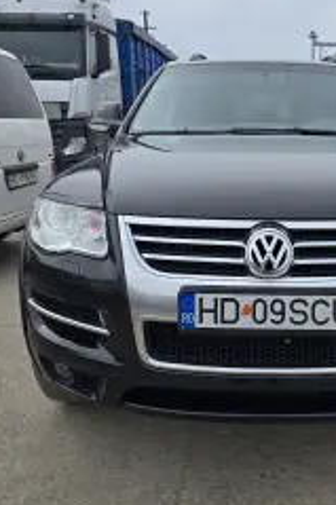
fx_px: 505
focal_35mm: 36
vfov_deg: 53.2
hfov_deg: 35.6
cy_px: 243
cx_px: 268
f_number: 1.7
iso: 12
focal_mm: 6.3
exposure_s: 1/668
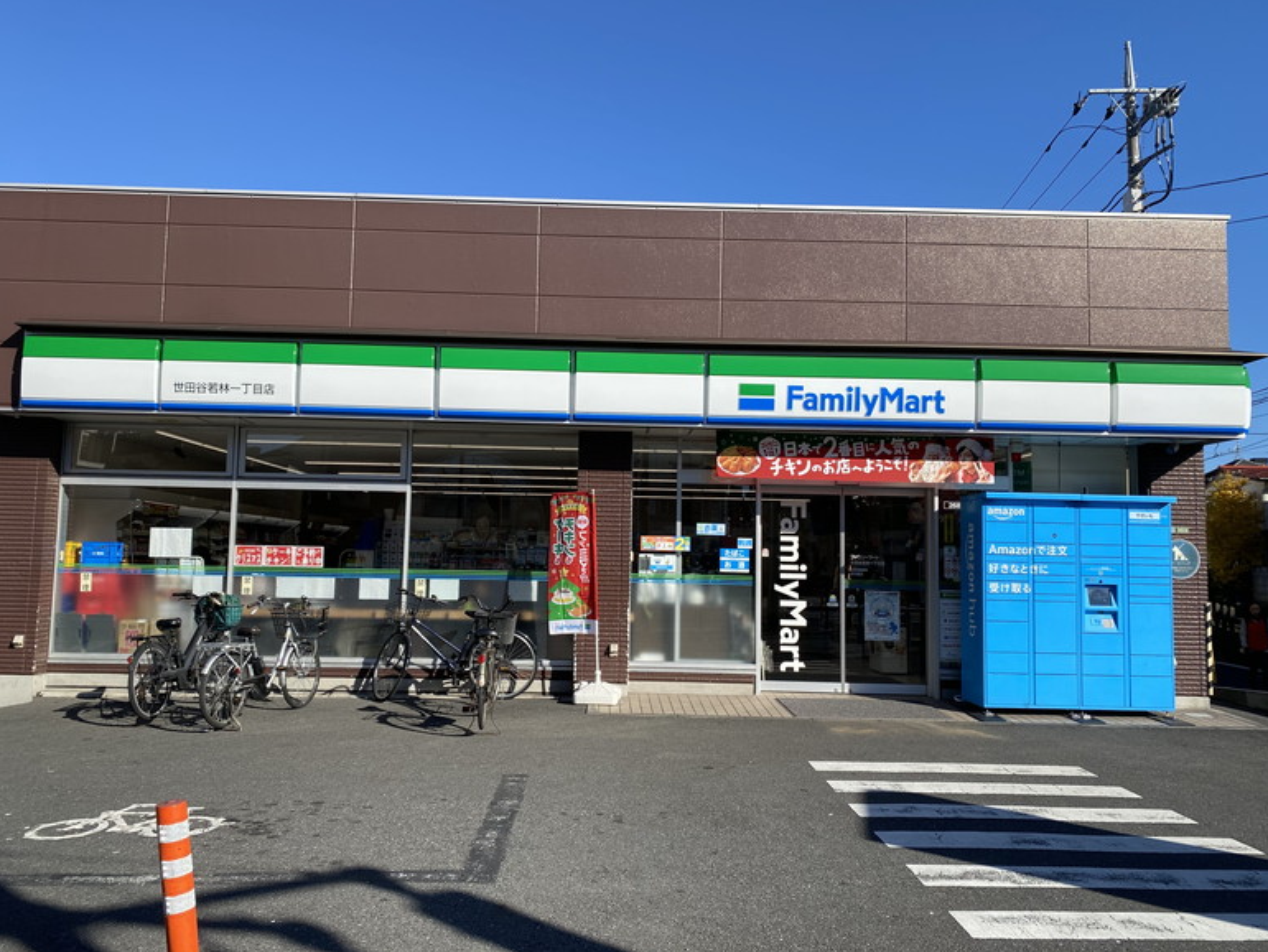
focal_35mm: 27
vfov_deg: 51.4
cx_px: 629
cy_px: 489
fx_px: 989
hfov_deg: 65.3
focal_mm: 4.25
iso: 32
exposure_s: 1/2513
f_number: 1.8
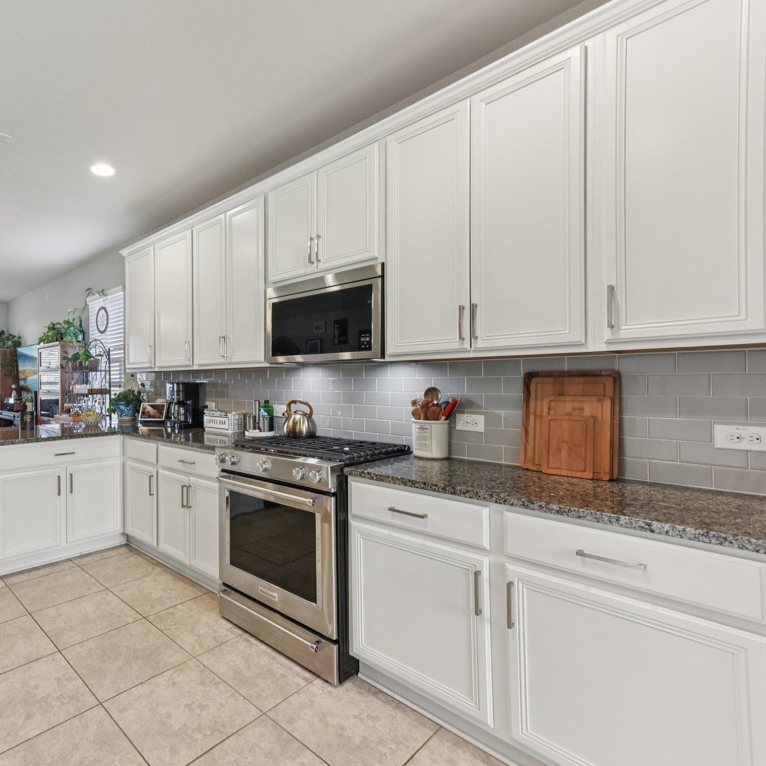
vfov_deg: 80.7
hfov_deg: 76.4
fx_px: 451
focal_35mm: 18
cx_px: 219
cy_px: 383
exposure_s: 1/20
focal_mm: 14
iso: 400
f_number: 8
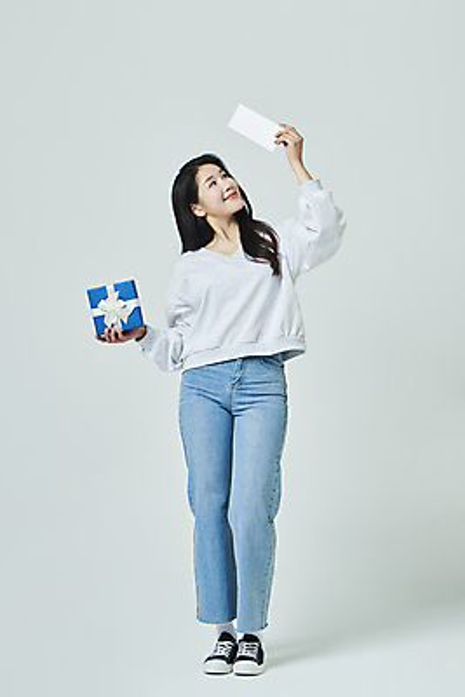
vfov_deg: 28.8
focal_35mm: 70
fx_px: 1355
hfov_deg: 19.5
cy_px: 348
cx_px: 232
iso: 100
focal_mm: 70
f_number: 11
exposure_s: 1/125
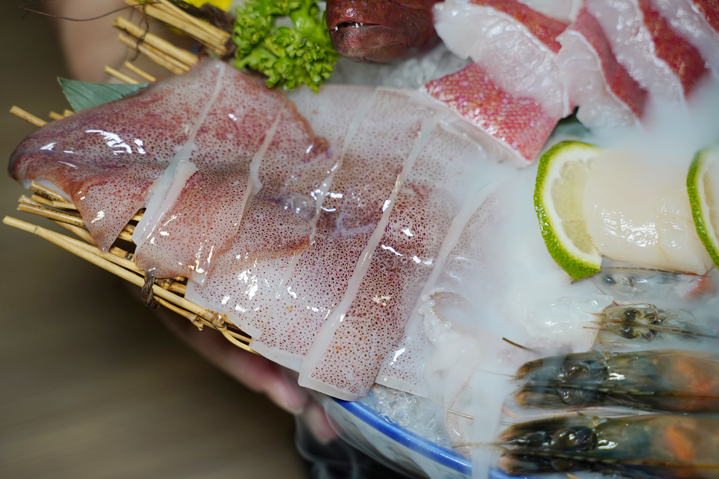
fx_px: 1498
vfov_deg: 18.2
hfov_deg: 27.0
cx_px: 360
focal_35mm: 75
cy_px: 240
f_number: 4
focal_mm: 75
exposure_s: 1/80
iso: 400
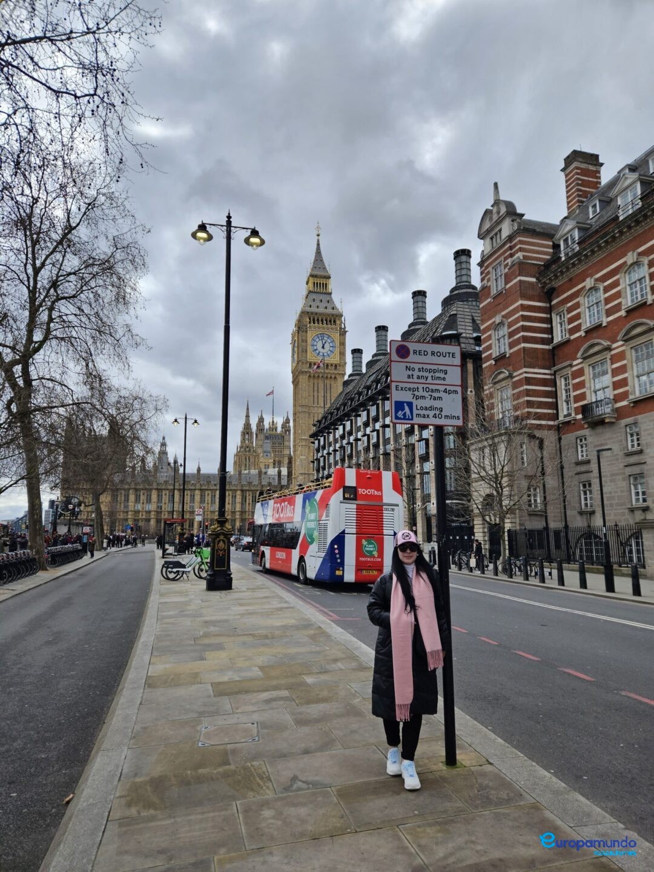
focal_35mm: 23
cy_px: 436
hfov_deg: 58.9
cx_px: 327
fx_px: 579
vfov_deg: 73.9
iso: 25
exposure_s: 1/1076
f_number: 1.8
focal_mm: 5.4
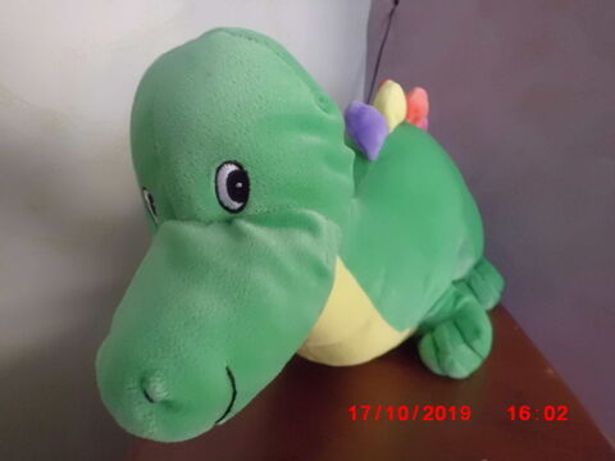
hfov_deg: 67.3
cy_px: 230
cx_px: 308
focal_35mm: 26
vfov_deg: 53.1
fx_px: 462
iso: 800
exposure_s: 1/10
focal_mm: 4.6
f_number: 3.2
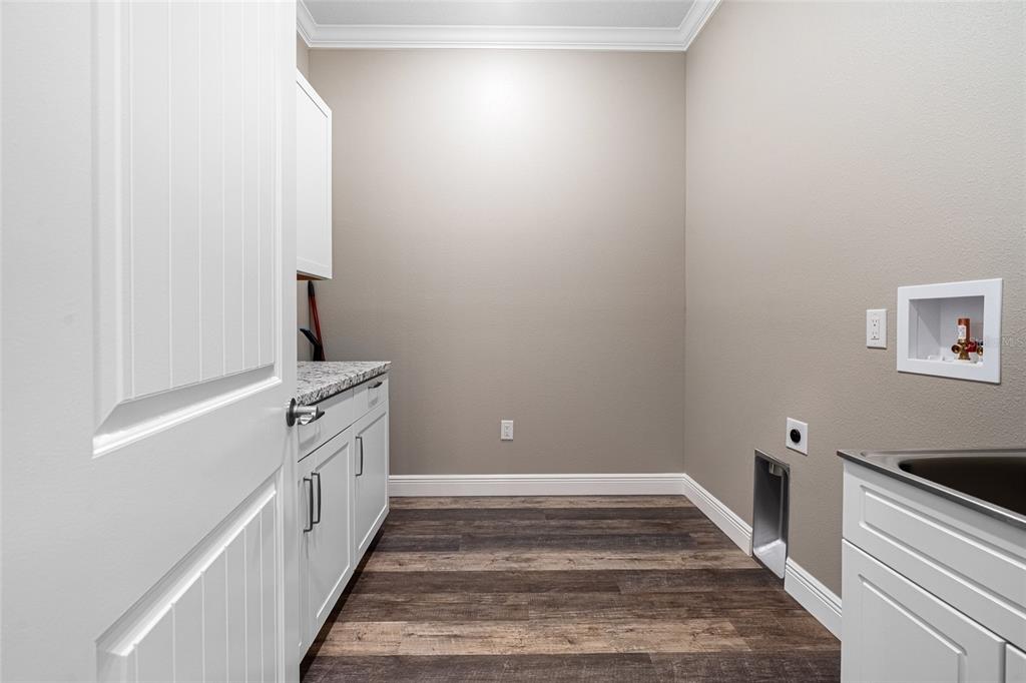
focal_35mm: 16
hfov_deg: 96.8
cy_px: 342
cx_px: 513
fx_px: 456
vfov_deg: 73.7
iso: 400
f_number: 8
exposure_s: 1/100
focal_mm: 16
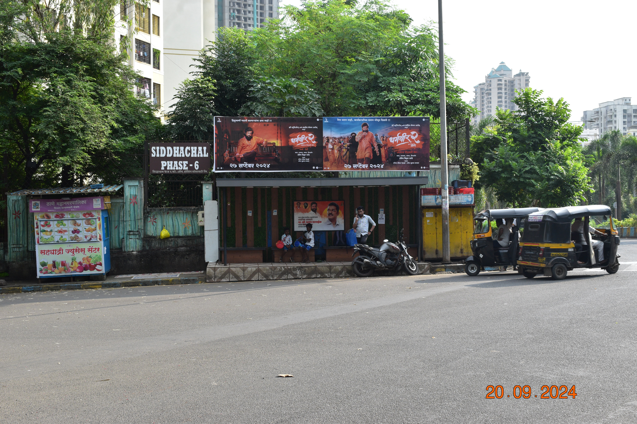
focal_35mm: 51
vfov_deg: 26.5
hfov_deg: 38.9
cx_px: 318
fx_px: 902
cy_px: 212
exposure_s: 1/320
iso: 400
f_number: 10
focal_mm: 34
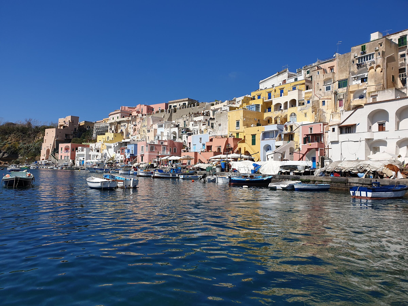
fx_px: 306
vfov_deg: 53.1
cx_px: 204
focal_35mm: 26
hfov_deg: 67.3
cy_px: 153
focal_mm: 4.3
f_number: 2.4
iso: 50
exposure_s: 1/2825
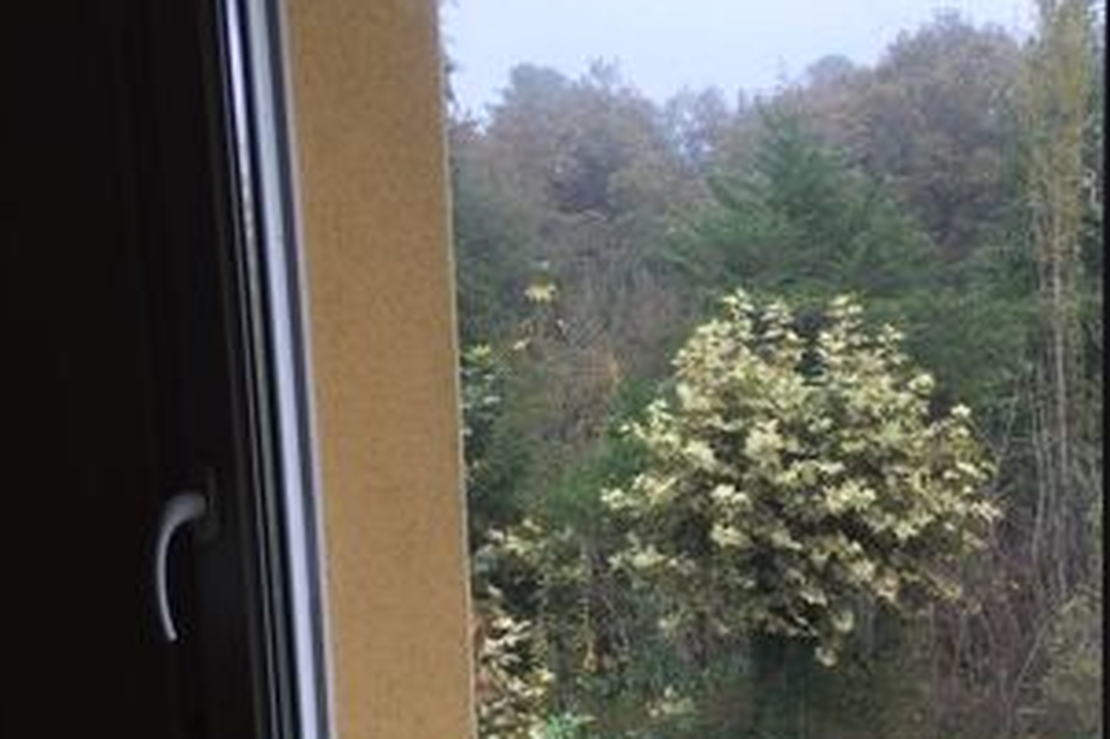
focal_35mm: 48
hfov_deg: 40.4
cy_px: 452
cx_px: 783
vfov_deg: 28.0
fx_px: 1479
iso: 32
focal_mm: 4.15
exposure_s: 1/124
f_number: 2.2
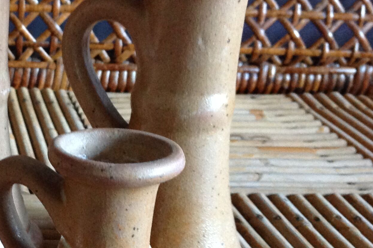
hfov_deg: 25.3
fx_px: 787
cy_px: 172
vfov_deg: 17.9
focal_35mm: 76
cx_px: -6
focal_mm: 4.28
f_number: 2.4
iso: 320
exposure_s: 1/15
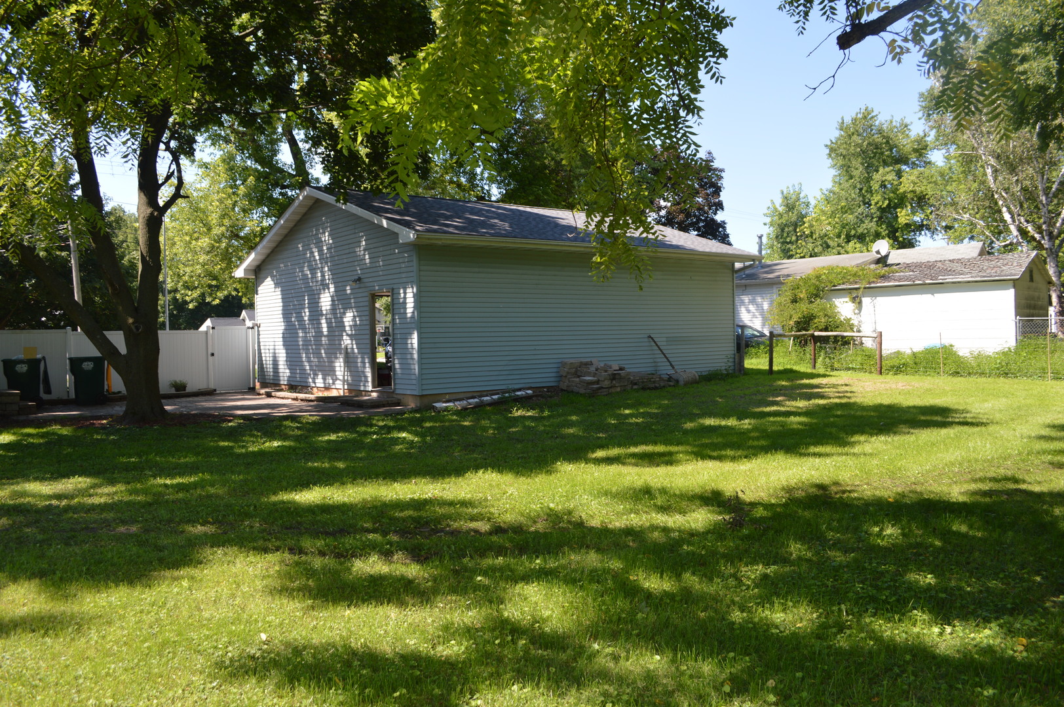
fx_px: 797
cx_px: 532
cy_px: 354
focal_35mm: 27
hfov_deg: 67.4
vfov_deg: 47.9
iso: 100
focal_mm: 18
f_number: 5
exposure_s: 1/200
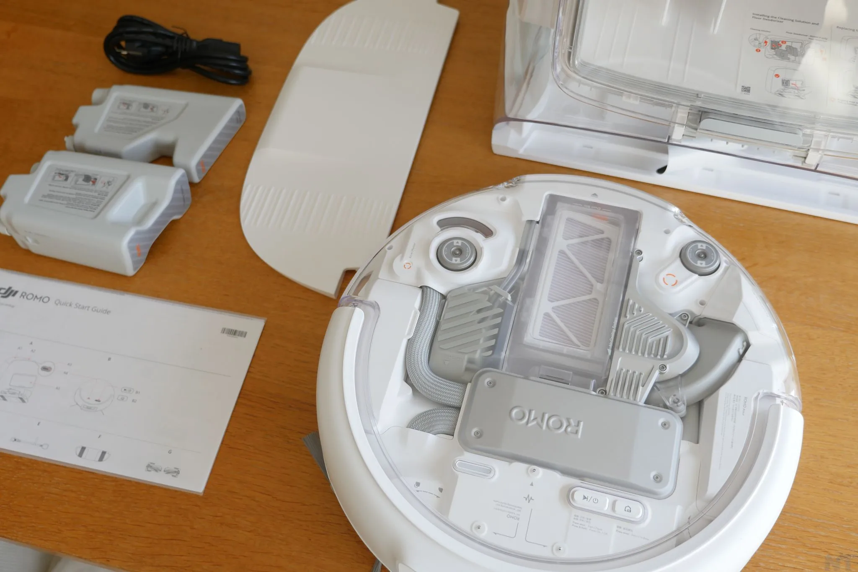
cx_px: 429
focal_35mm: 35
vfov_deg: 37.8
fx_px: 834
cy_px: 286
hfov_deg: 54.4
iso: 200
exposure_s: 1/125
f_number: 2.8
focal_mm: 17
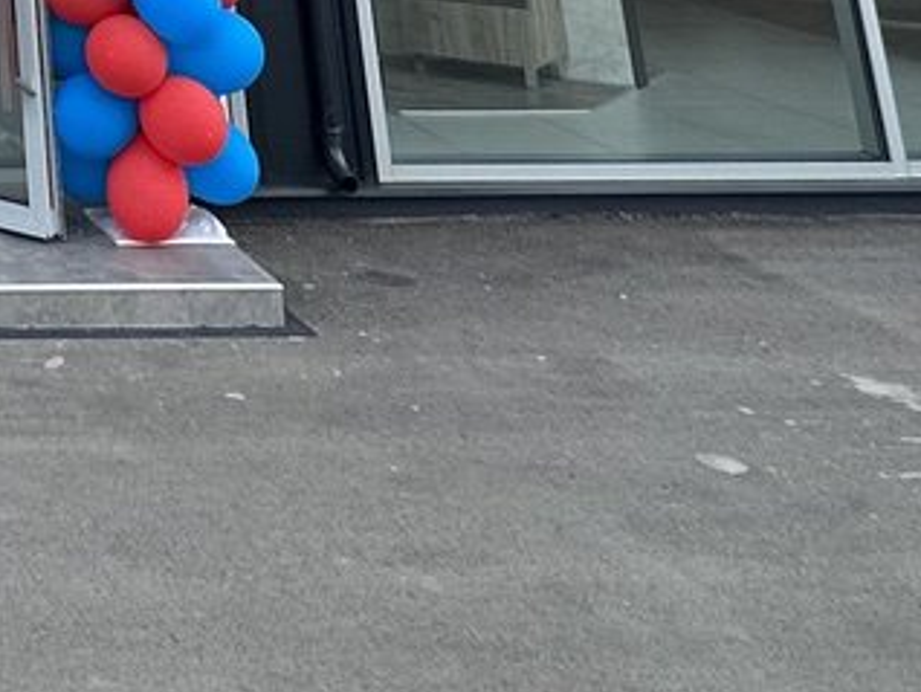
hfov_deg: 24.1
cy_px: -830
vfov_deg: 15.6
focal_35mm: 66
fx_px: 1757
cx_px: -403
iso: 40
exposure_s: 1/812
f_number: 2.2
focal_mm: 2.22
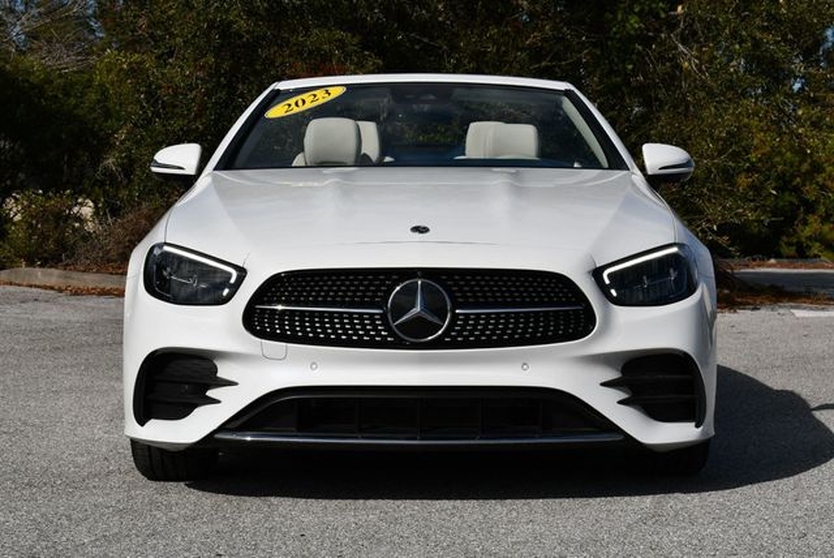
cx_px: 417
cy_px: 279
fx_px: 2133
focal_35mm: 92
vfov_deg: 14.9
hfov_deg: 22.1
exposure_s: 1/500
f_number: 11
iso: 100
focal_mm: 46
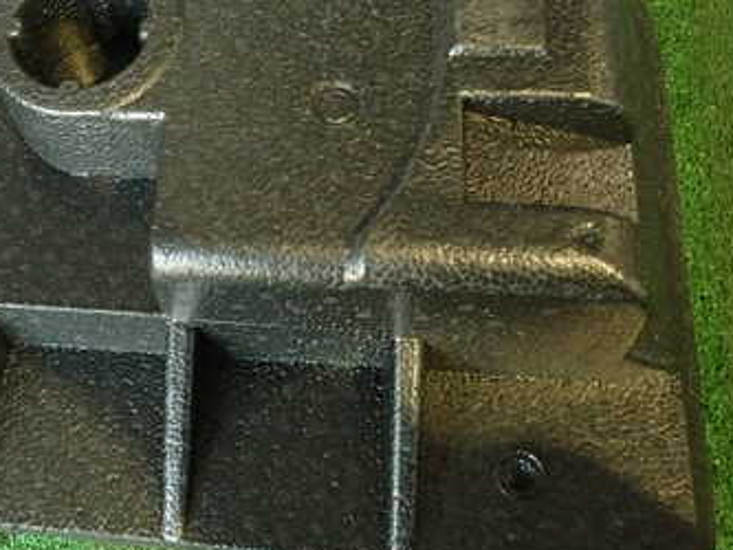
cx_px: 156
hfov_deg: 40.5
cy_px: 196
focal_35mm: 45
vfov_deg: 32.0
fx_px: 953
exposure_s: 1/30
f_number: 2
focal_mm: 4.5
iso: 500
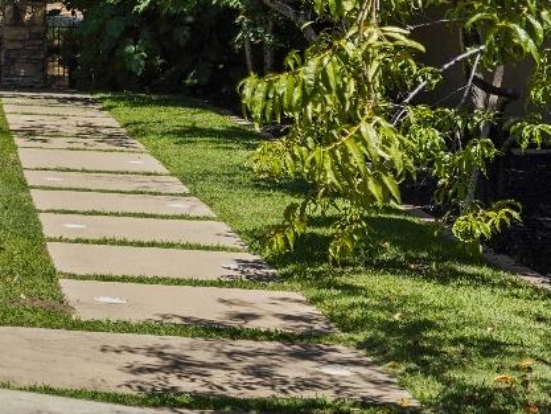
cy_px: -16
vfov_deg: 12.1
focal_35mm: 121
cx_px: -333
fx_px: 1927
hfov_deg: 14.8
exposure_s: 1/2000
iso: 400
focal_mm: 35
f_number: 4
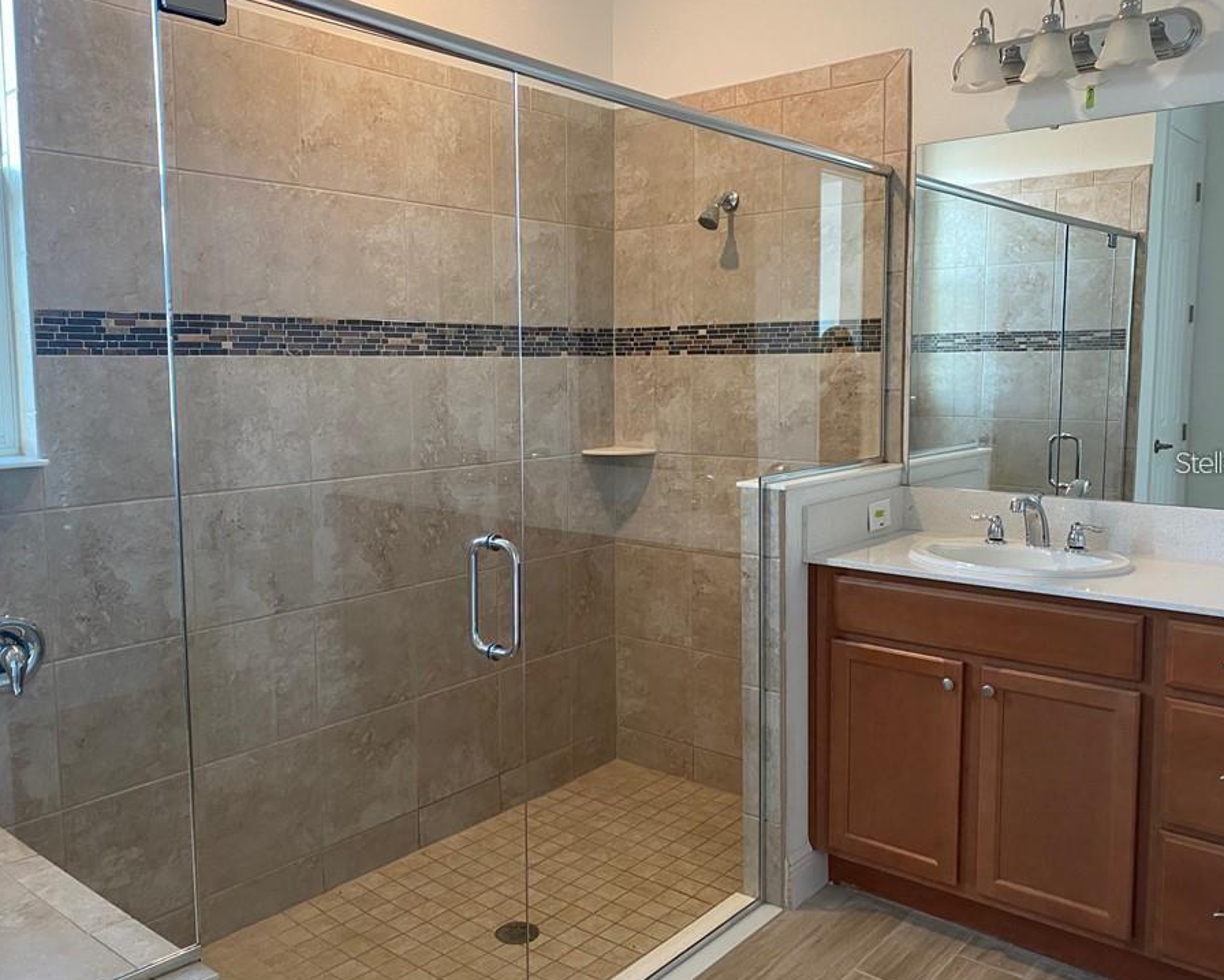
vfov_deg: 50.0
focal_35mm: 29
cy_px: 462
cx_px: 605
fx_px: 1051
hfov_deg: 60.4
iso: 160
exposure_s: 1/60
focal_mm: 4.25
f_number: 1.8
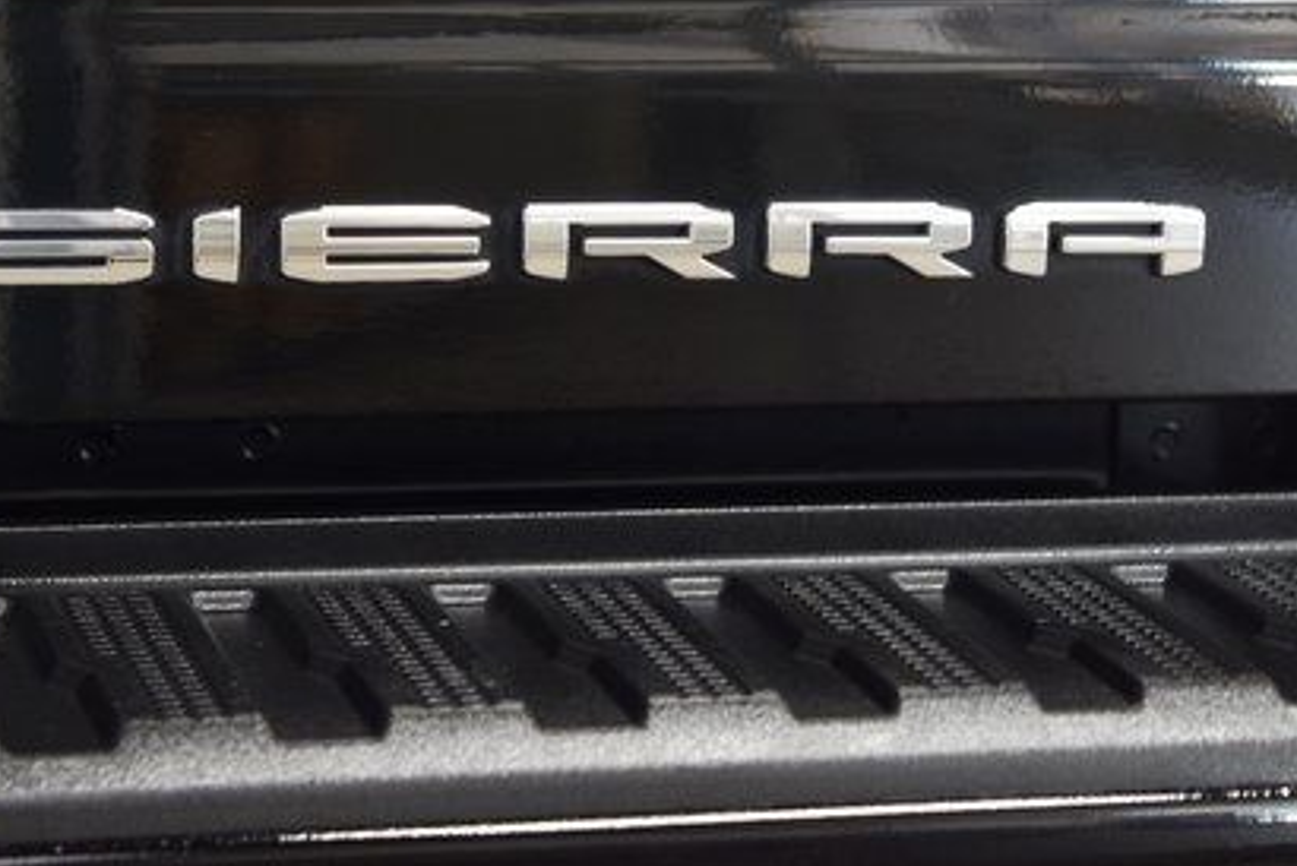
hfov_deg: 17.5
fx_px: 4218
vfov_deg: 11.7
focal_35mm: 117
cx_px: 566
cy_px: 201
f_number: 6.3
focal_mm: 50
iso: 1000
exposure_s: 1/15
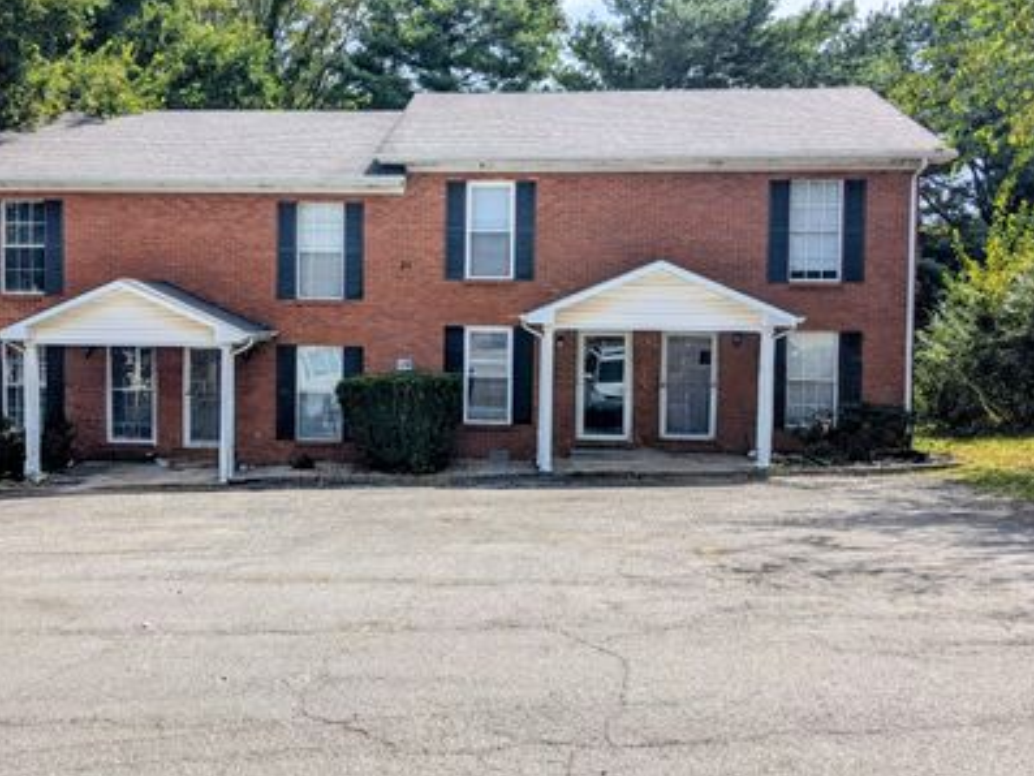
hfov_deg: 53.7
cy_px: 353
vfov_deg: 41.8
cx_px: 440
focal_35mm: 34
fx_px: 1016
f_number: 1.73
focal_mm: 4.38
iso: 43
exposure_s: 1/2597
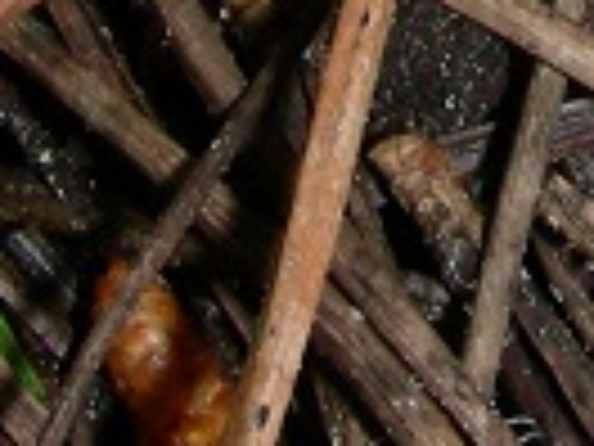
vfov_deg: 6.0
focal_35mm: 231
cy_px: -887
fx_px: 3964
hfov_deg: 8.5
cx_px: 720
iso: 50
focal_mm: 6.3
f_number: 6.8
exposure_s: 1/60.1
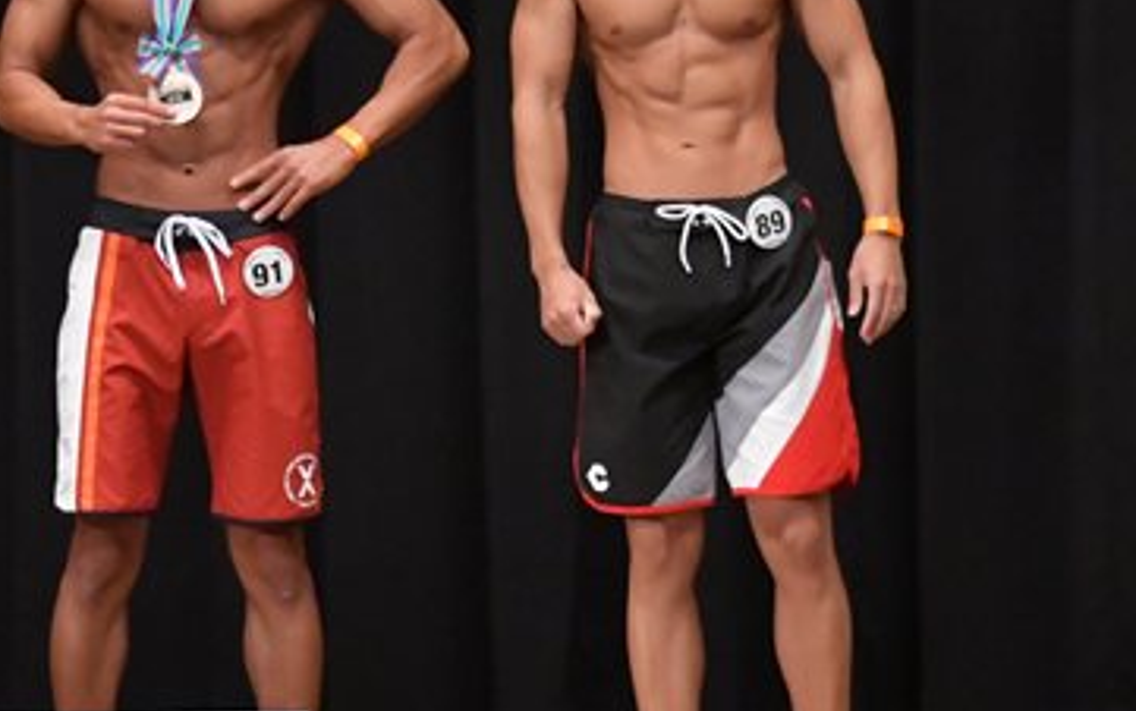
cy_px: 192
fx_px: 13691
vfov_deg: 3.0
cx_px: 194
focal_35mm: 442
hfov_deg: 4.7
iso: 6400
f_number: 5.6
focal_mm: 135
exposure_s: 1/400
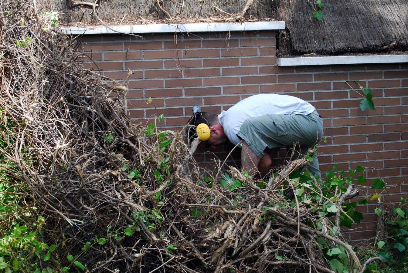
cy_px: 136
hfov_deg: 24.6
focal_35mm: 82
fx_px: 936
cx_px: 204
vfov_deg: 16.6
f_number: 5.6
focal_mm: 55
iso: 140
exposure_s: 1/125
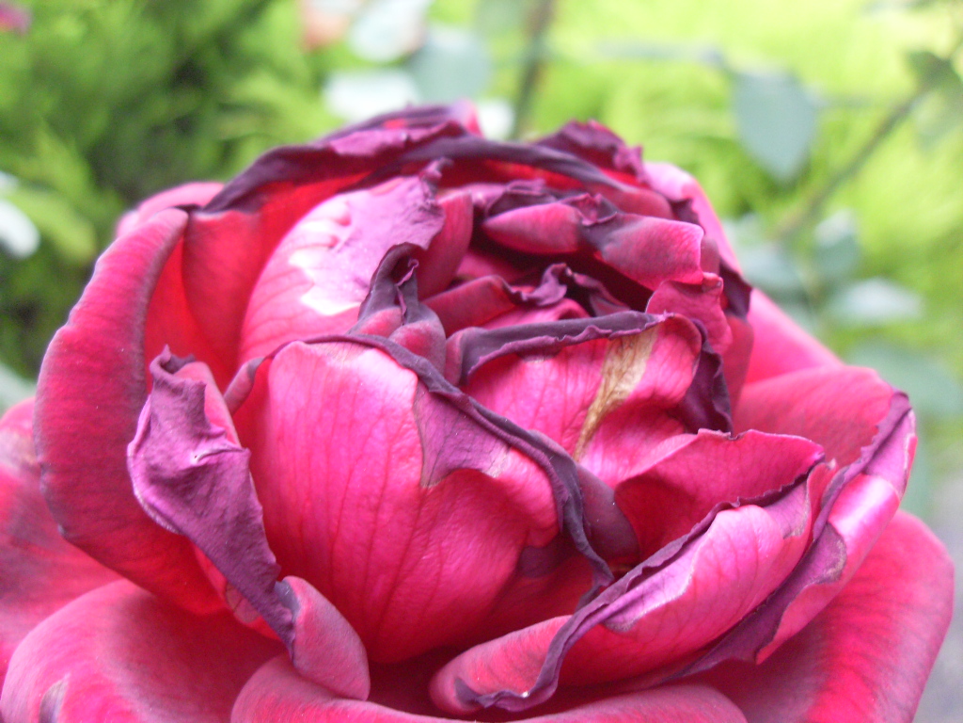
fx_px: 1029
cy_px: 362
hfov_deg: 50.1
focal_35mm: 37
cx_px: 482
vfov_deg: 38.7
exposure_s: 1/45
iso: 200
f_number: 2.8
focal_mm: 6.3
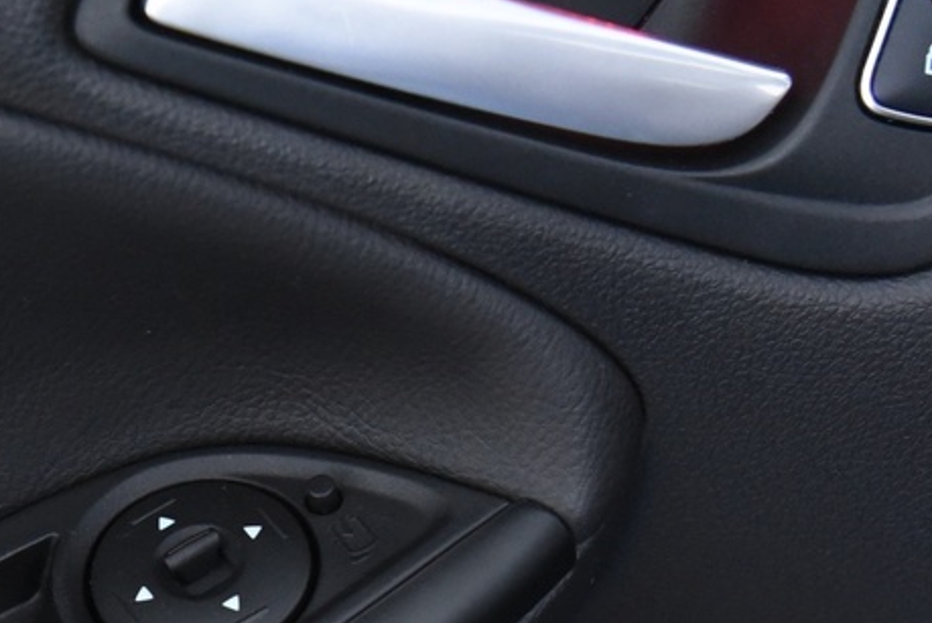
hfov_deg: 13.1
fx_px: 4017
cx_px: 55
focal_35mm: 155
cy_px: 584
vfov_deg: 8.8
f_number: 4
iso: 4000
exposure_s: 1/30
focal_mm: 44
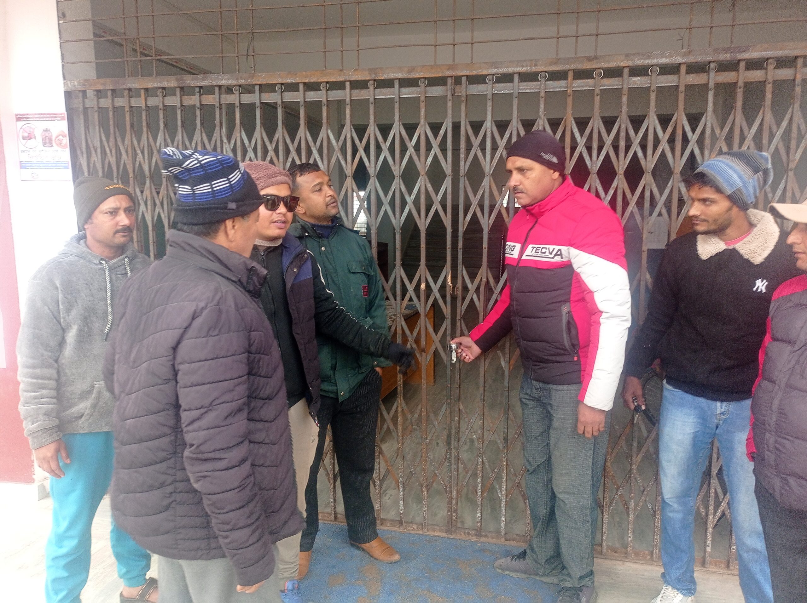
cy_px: 302
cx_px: 404
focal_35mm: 28
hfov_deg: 63.5
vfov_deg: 49.7
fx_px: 652
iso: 142
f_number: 1.79
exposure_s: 1/100
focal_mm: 4.7
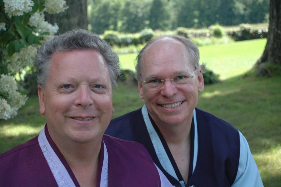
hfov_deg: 27.0
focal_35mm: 75
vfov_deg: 18.2
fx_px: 585
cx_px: 140
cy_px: 94
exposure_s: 1/125
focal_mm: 50
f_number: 5.6
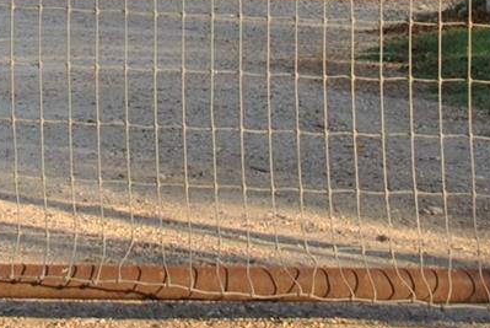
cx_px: -34
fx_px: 2725
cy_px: -474
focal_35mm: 200
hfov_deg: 10.2
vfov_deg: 6.5
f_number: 7.1
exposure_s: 1/200
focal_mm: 26
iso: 100
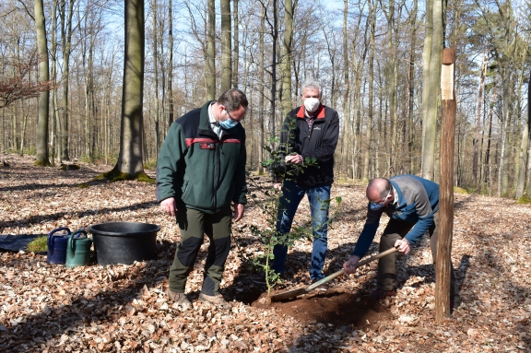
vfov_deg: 33.3
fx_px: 589
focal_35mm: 40
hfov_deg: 48.5
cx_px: 285
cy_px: 192
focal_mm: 24
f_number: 10
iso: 400
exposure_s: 1/200
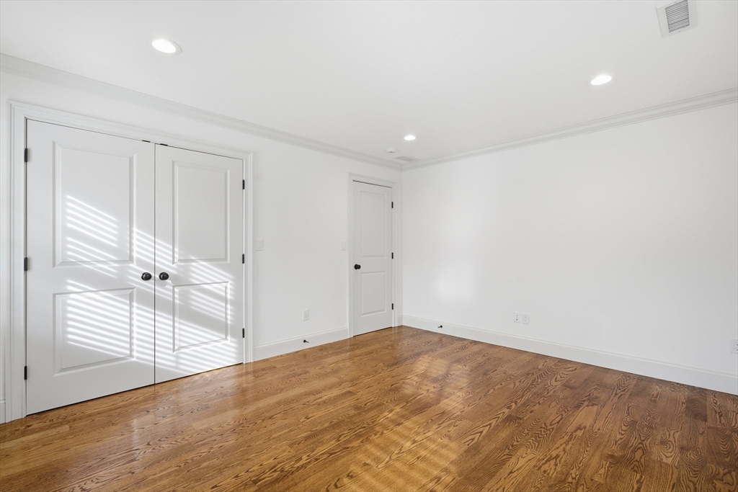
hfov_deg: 96.7
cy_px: 246
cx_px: 369
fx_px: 328
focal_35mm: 16
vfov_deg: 73.8
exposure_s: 1/250
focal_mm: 16
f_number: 8
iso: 800
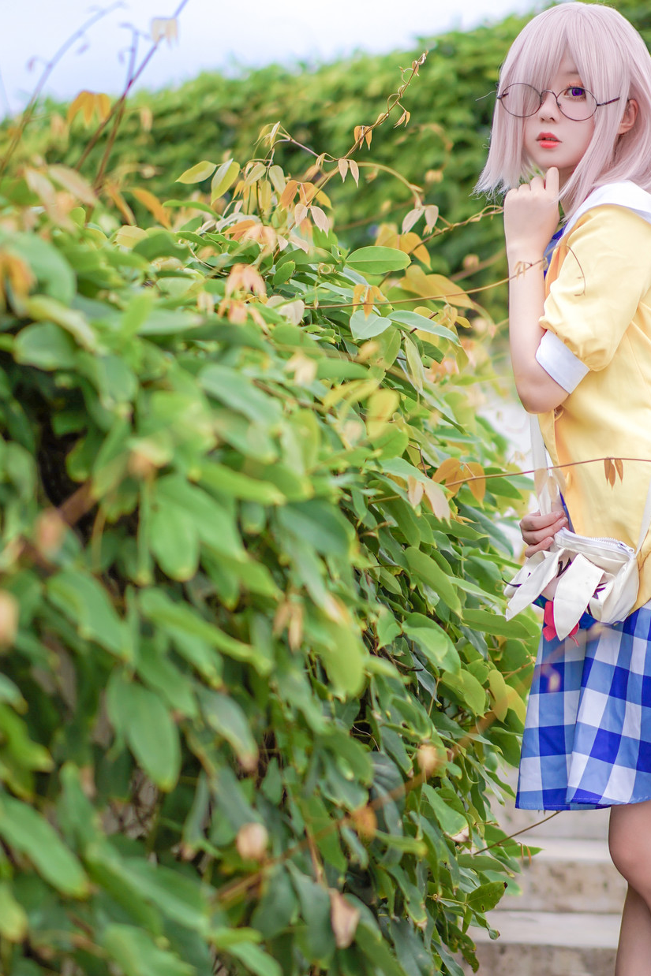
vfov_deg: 20.4
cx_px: 451
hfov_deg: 13.7
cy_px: 527
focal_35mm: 100
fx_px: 2713
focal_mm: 55
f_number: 1.8
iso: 100
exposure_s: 1/1600
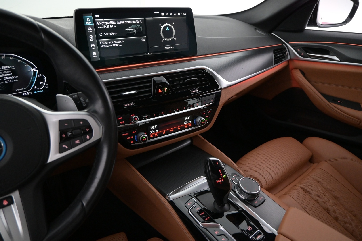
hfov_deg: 73.7
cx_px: 181
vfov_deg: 53.1
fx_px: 241
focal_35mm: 24
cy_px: 120
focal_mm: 16
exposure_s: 1/60
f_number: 4
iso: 2500
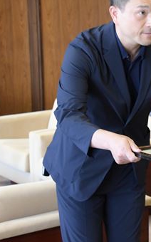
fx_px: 712
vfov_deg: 19.2
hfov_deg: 11.6
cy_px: 73
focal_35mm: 108
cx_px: 223
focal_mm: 32
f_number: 6.3
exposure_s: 1/160
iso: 2000
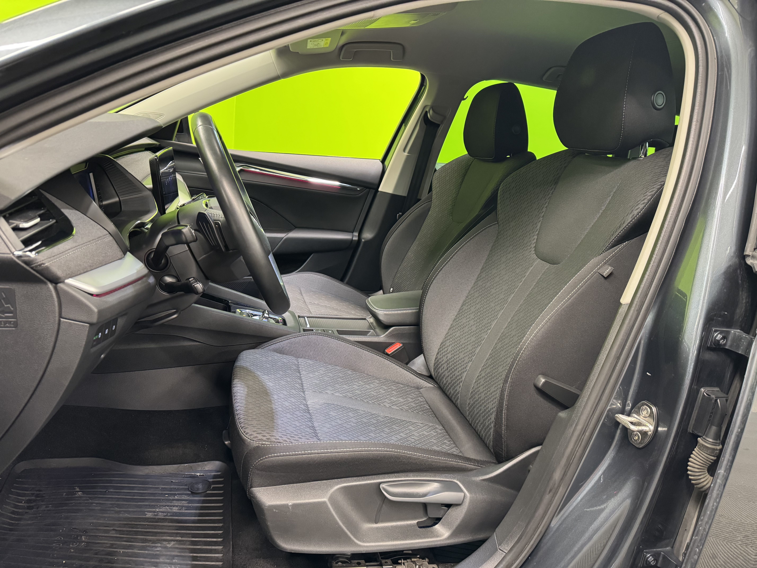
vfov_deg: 56.8
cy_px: 284
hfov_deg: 71.6
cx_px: 378
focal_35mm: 24
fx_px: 525
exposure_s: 1/50
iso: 640
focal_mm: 6.76
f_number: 1.78
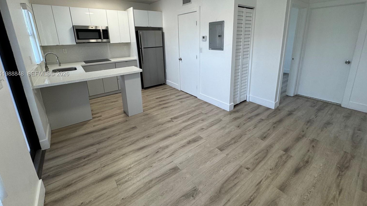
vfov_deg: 65.8
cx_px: 187
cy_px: 74
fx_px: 156
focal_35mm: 16
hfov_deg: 99.4
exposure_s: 1/120
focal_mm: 2.22
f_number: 2.2
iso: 125
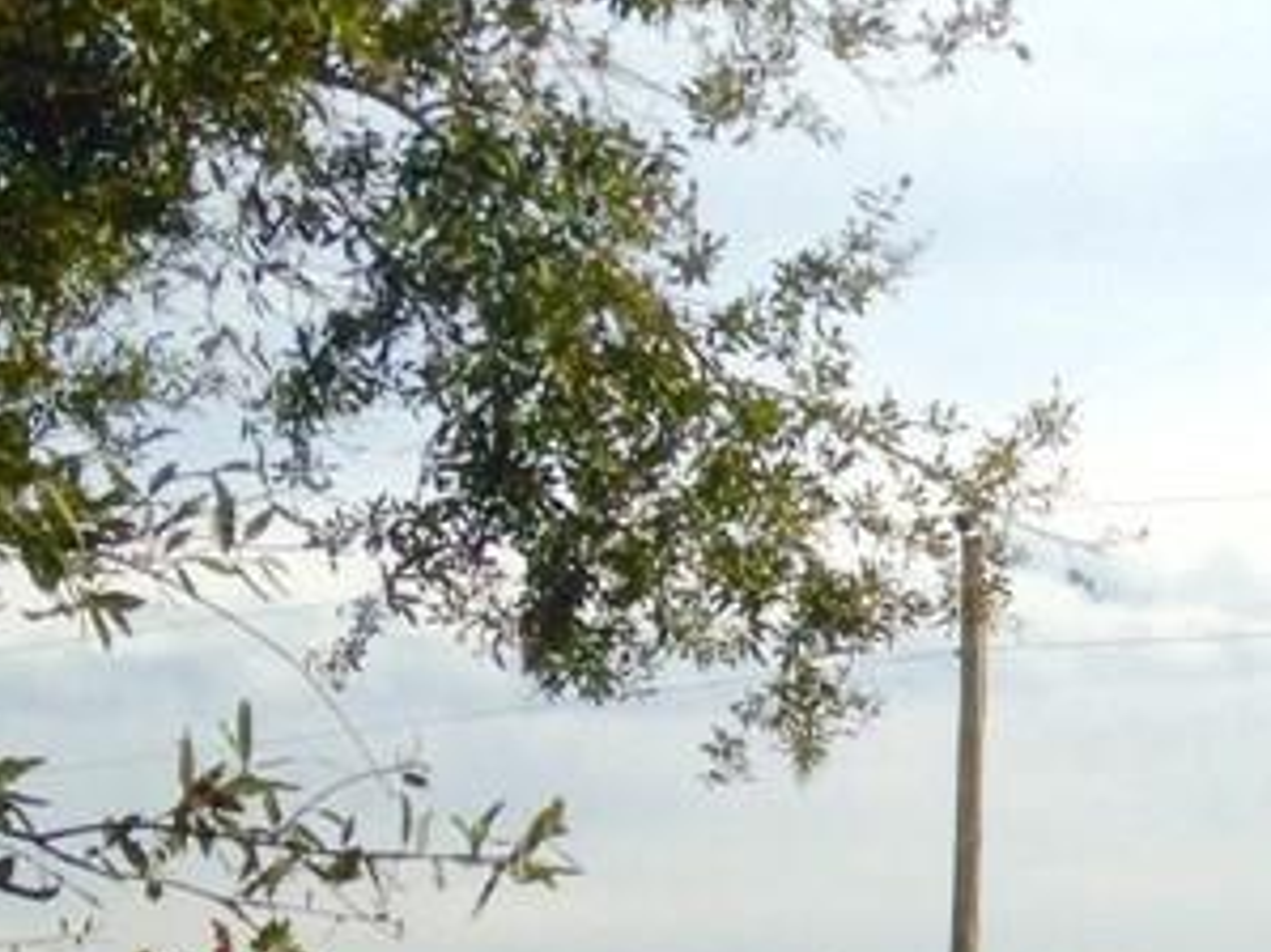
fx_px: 4147
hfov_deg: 16.3
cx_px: 1764
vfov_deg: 13.0
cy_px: 740
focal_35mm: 113
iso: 50
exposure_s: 1/1506
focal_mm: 4.12
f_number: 2.4
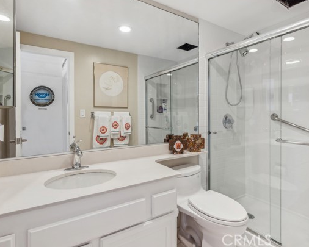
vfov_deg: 70.8
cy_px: 119
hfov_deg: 83.2
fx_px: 174
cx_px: 159
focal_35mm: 19
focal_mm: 16
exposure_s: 1/5
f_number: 8
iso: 100
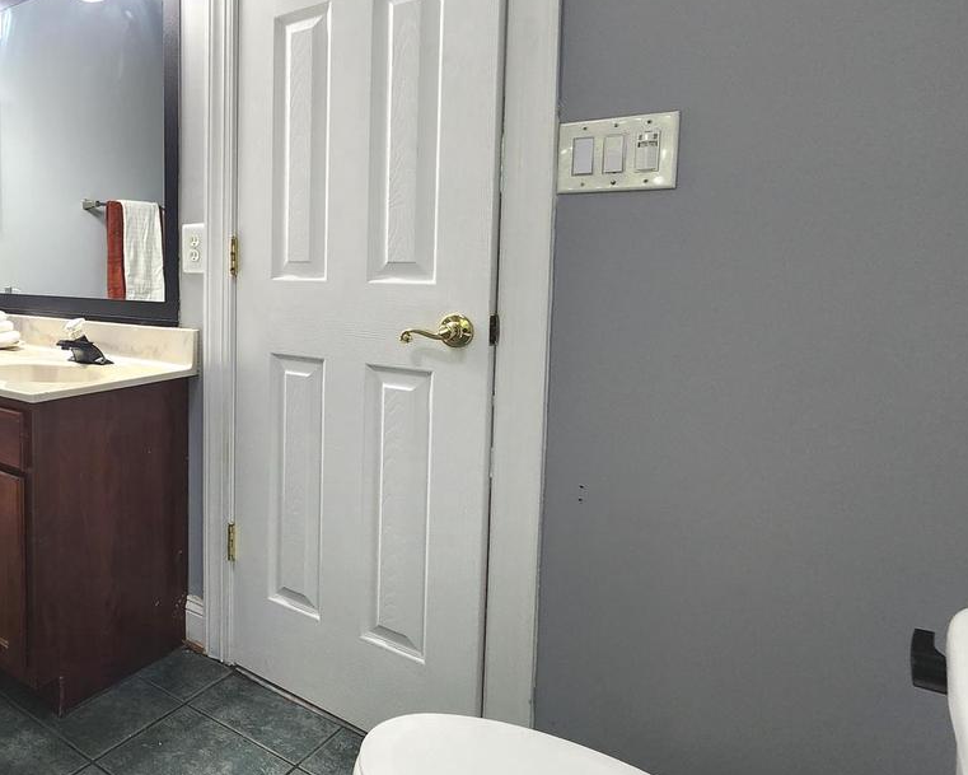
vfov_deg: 58.3
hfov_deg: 59.9
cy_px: 305
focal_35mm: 24
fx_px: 688
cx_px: 100
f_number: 2.2
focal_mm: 2.2
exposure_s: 1/60
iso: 160
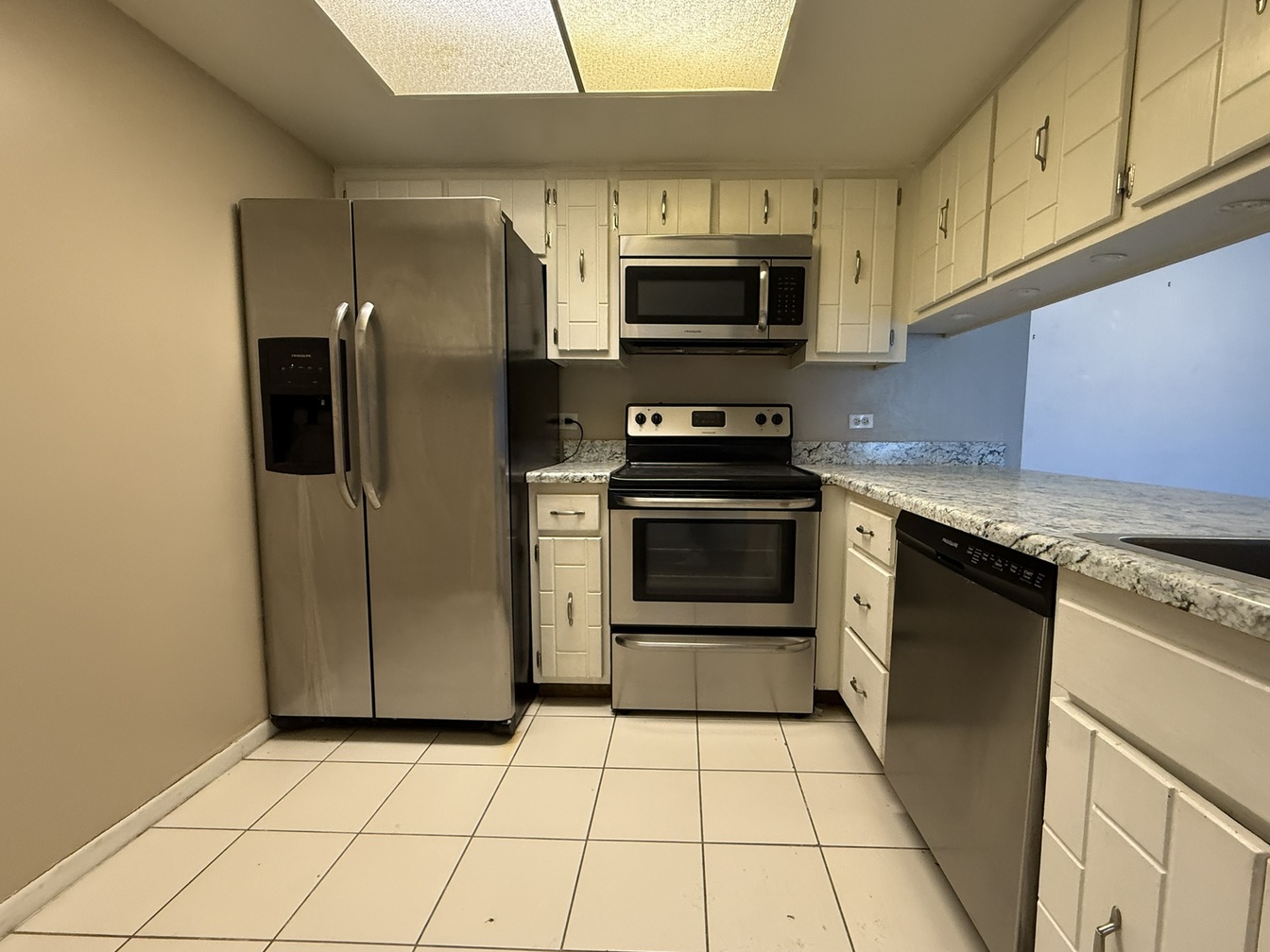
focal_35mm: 15
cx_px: 671
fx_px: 550
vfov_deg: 81.7
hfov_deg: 98.1
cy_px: 481
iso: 400
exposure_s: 1/60
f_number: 2.2
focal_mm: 2.22
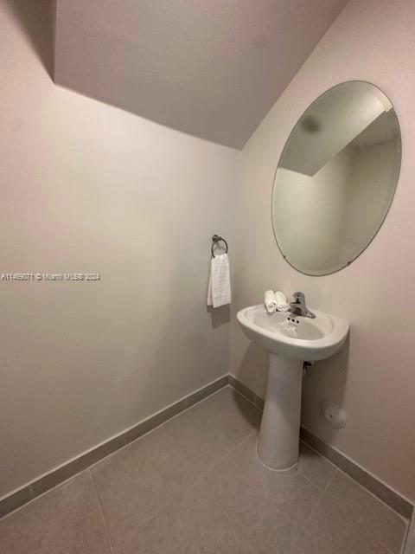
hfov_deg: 85.7
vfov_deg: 102.1
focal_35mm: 14
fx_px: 224
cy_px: 277
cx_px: 208
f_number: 2.2
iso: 250
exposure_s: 1/120
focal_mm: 2.22
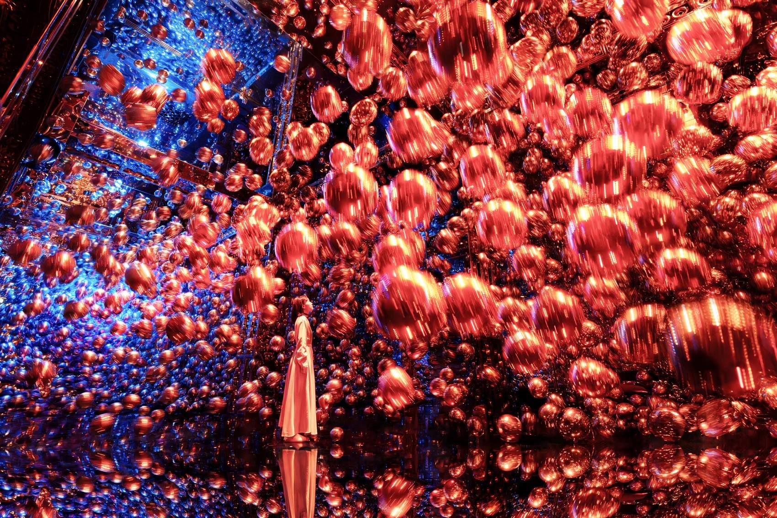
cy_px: 259
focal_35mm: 16
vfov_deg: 73.7
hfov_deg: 96.7
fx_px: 345
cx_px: 388
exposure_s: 1/40
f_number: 5.6
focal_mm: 16
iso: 8000
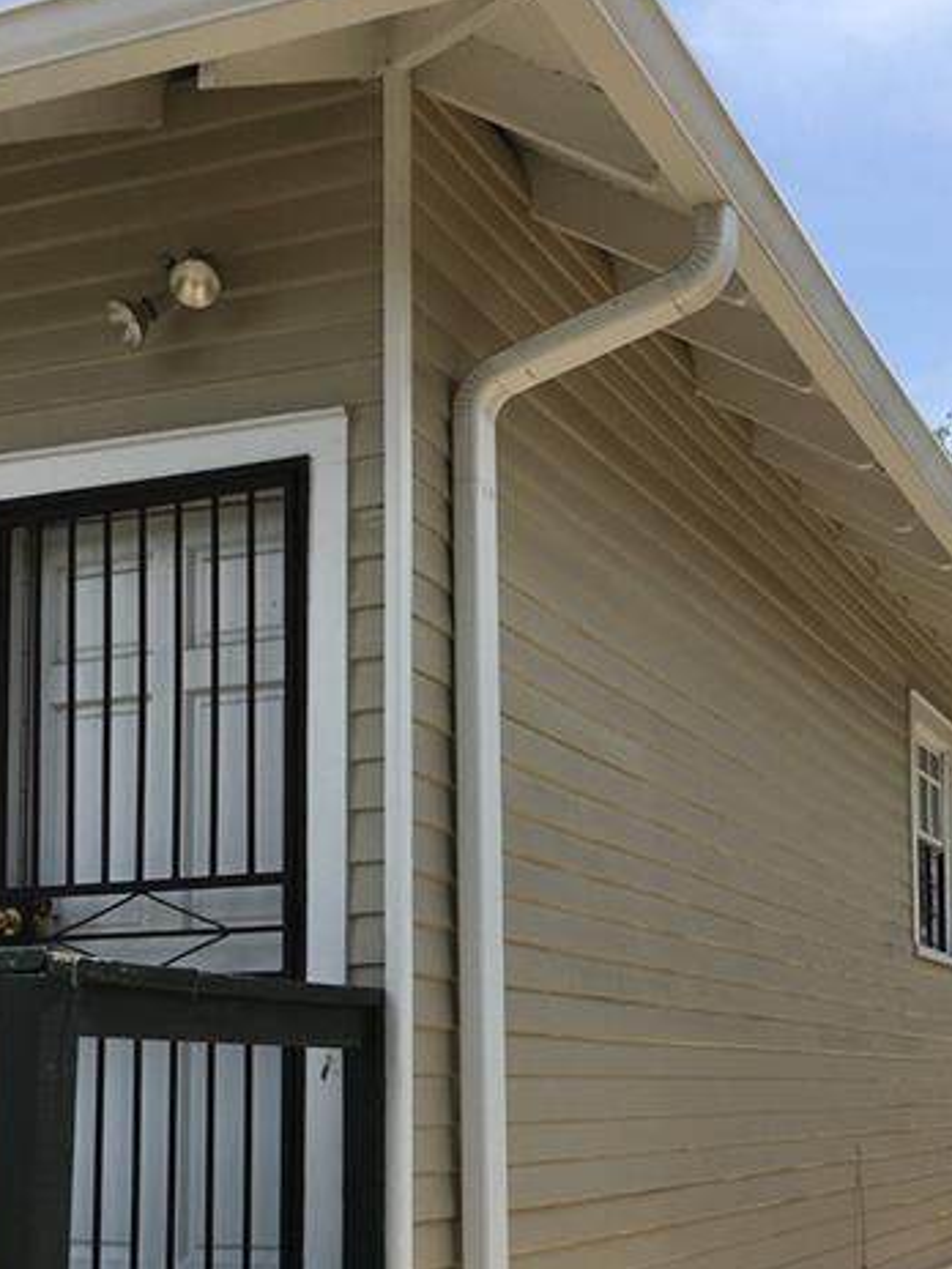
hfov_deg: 30.1
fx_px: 1760
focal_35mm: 48
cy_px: 946
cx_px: 626
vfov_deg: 38.7
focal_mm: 4.15
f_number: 2.2
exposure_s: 1/1326
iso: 25
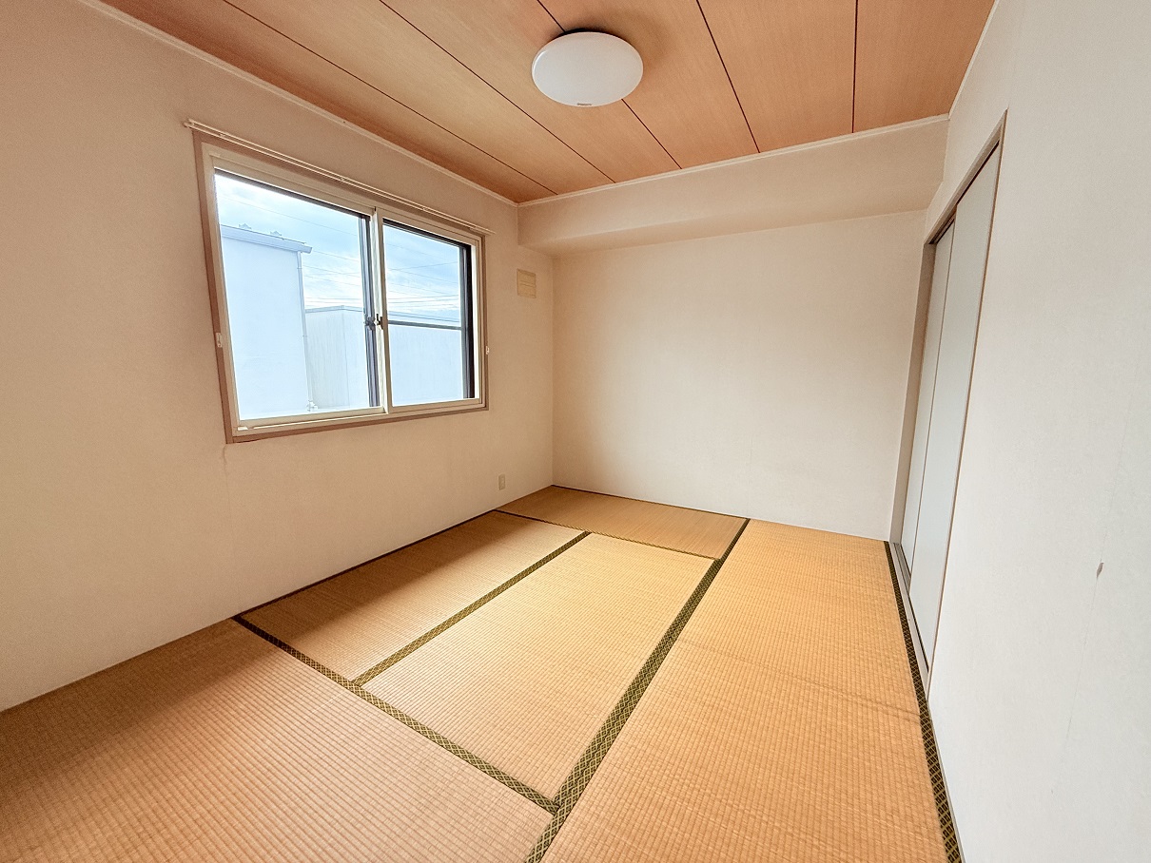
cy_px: 432
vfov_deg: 85.7
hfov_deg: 102.1
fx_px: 466
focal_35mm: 14
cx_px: 576
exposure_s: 1/99
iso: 160
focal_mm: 2.22
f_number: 2.2
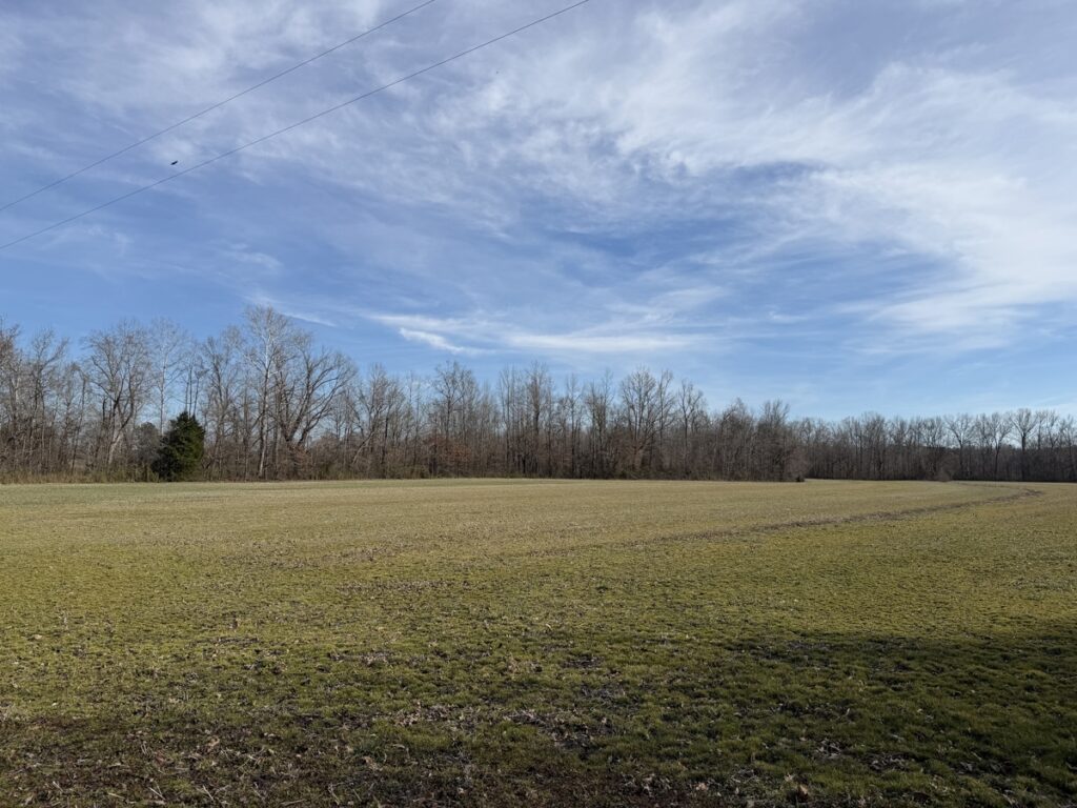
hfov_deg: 71.6
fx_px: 747
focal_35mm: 24
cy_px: 404
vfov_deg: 56.8
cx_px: 538
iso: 80
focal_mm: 6.76
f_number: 1.78
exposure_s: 1/8130
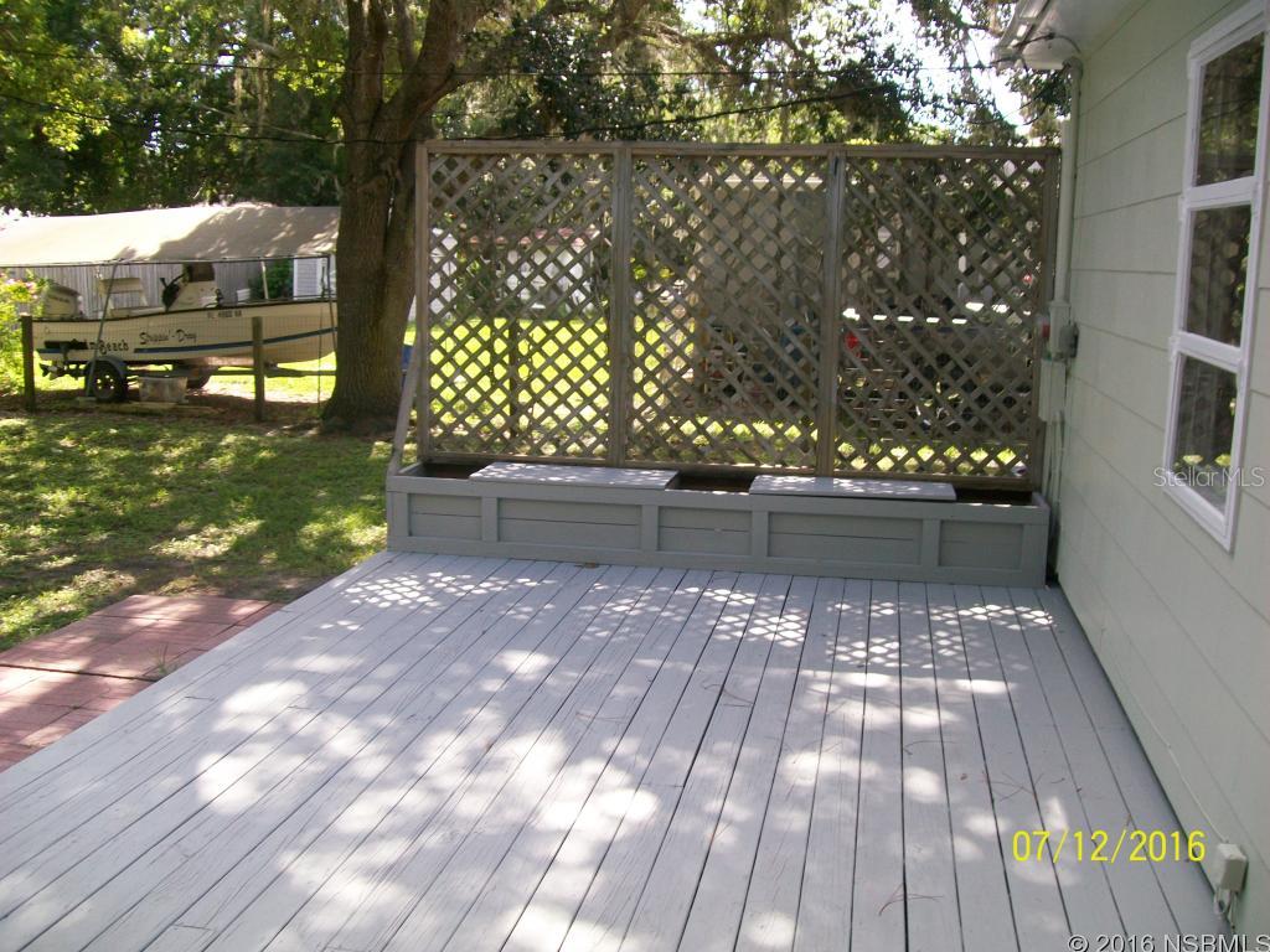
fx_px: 1247
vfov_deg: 41.8
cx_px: 635
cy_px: 476
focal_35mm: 34
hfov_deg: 54.0
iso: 64
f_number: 2.7
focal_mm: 6.1
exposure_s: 1/160
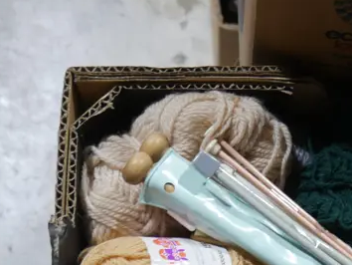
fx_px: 824
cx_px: 452
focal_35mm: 81
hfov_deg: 21.8
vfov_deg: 17.6
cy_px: 297
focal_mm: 14
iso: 400
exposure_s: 1/60
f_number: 3.5
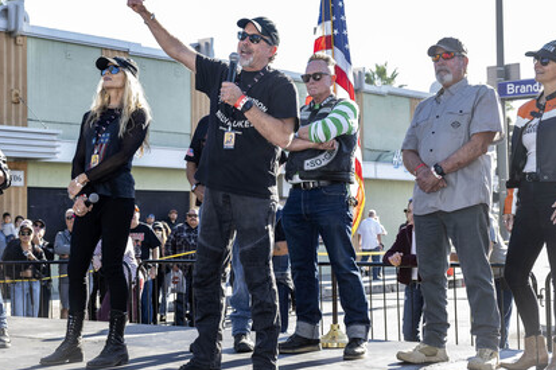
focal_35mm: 48
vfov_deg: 28.1
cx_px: 277
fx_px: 741
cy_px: 190
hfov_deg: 41.1
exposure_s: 1/200
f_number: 5.6
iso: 400
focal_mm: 44
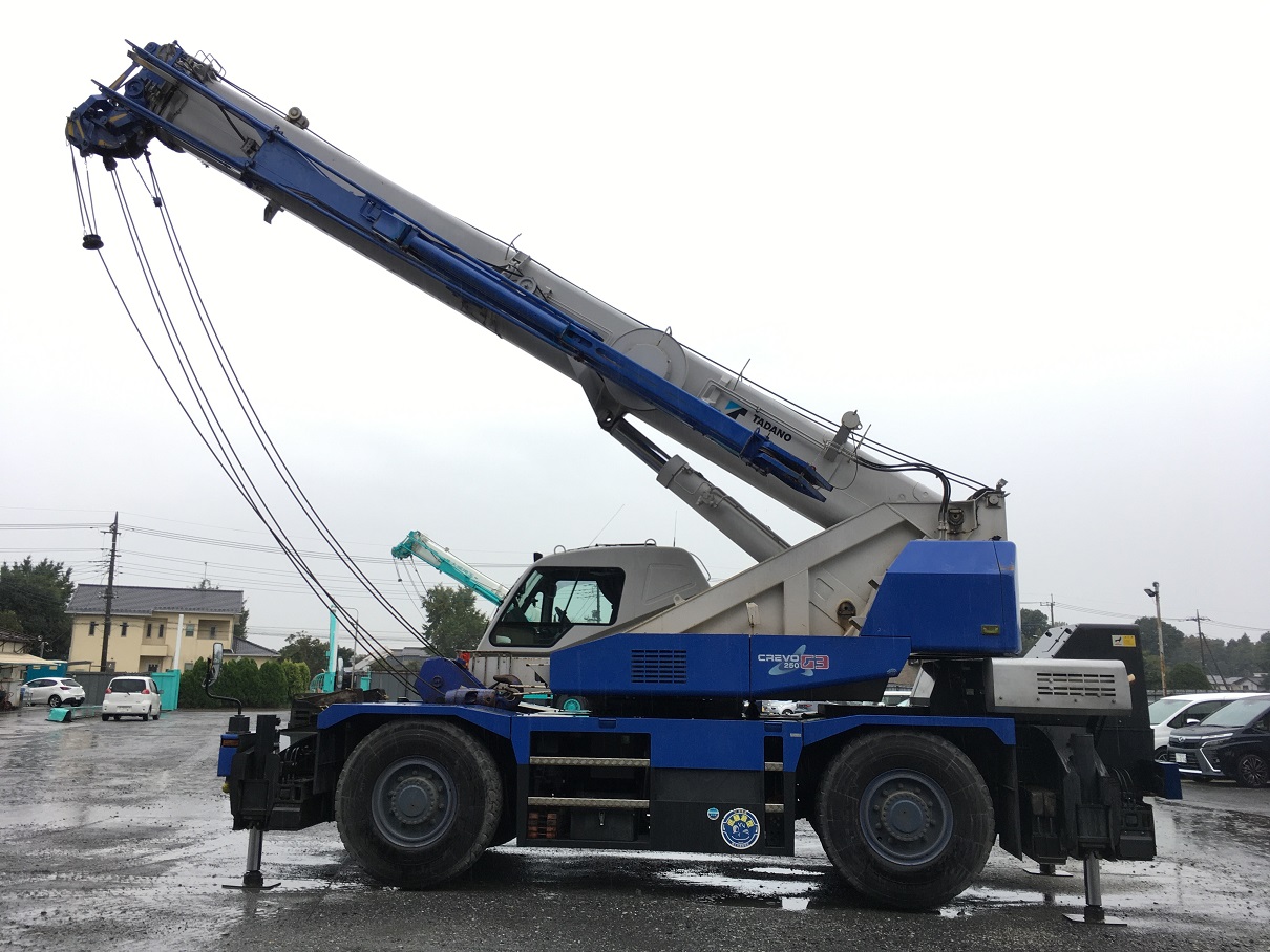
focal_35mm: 29
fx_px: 1064
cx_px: 635
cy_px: 476
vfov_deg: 48.2
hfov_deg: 61.6
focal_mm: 4.15
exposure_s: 1/120
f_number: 2.2
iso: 25
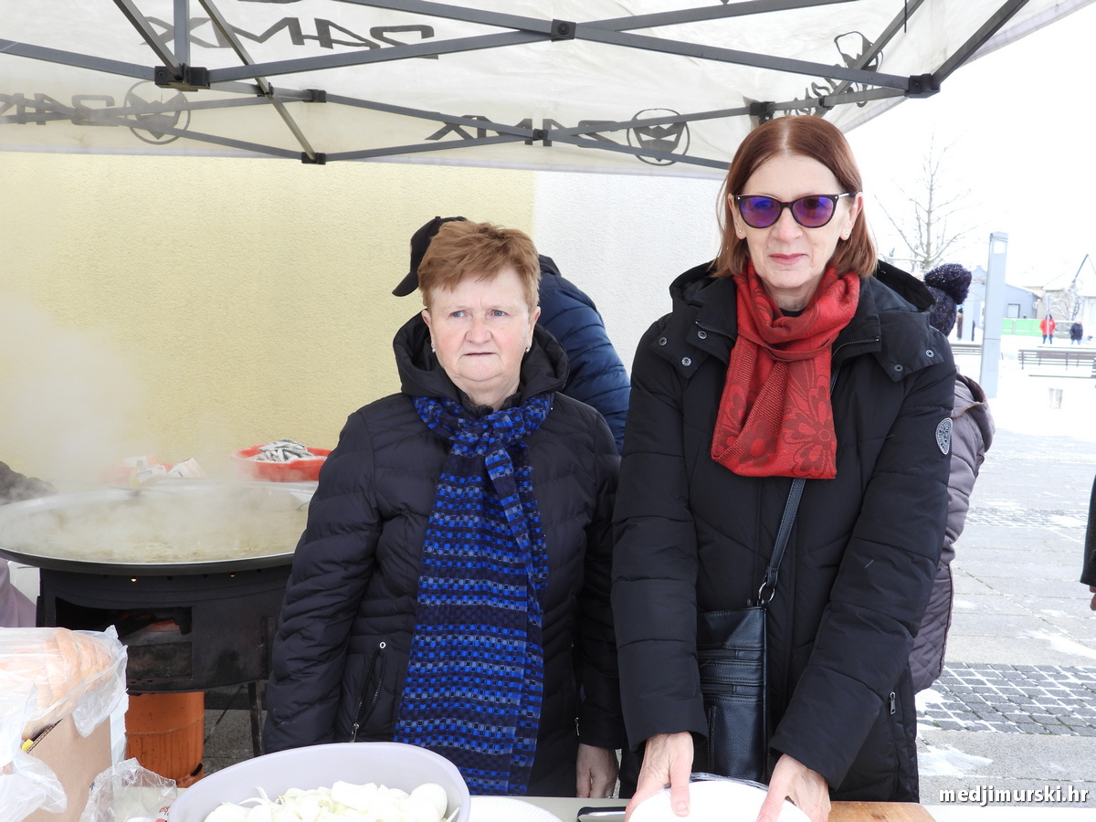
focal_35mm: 35
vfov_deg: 40.7
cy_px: 411
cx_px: 548
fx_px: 1108
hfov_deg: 52.6
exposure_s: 1/100
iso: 100
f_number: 3.2
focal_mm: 6.3
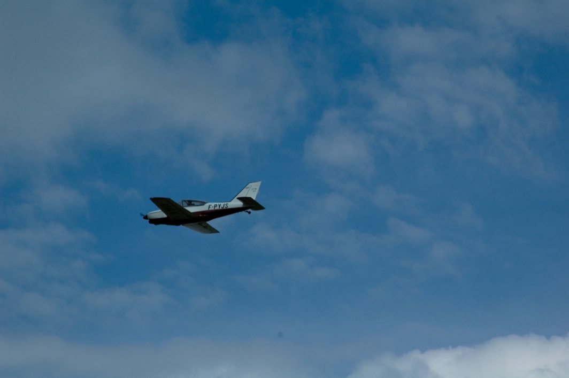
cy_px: 189
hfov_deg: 11.4
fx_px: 2842
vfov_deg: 7.6
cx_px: 284
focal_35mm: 180
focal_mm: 120
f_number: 8
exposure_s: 1/1600
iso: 200
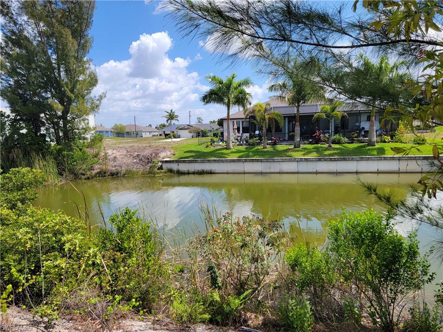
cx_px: 222
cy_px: 166
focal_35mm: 24
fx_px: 307
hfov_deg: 71.6
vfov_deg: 56.8
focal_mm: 6.7
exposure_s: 1/818
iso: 16
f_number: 1.8
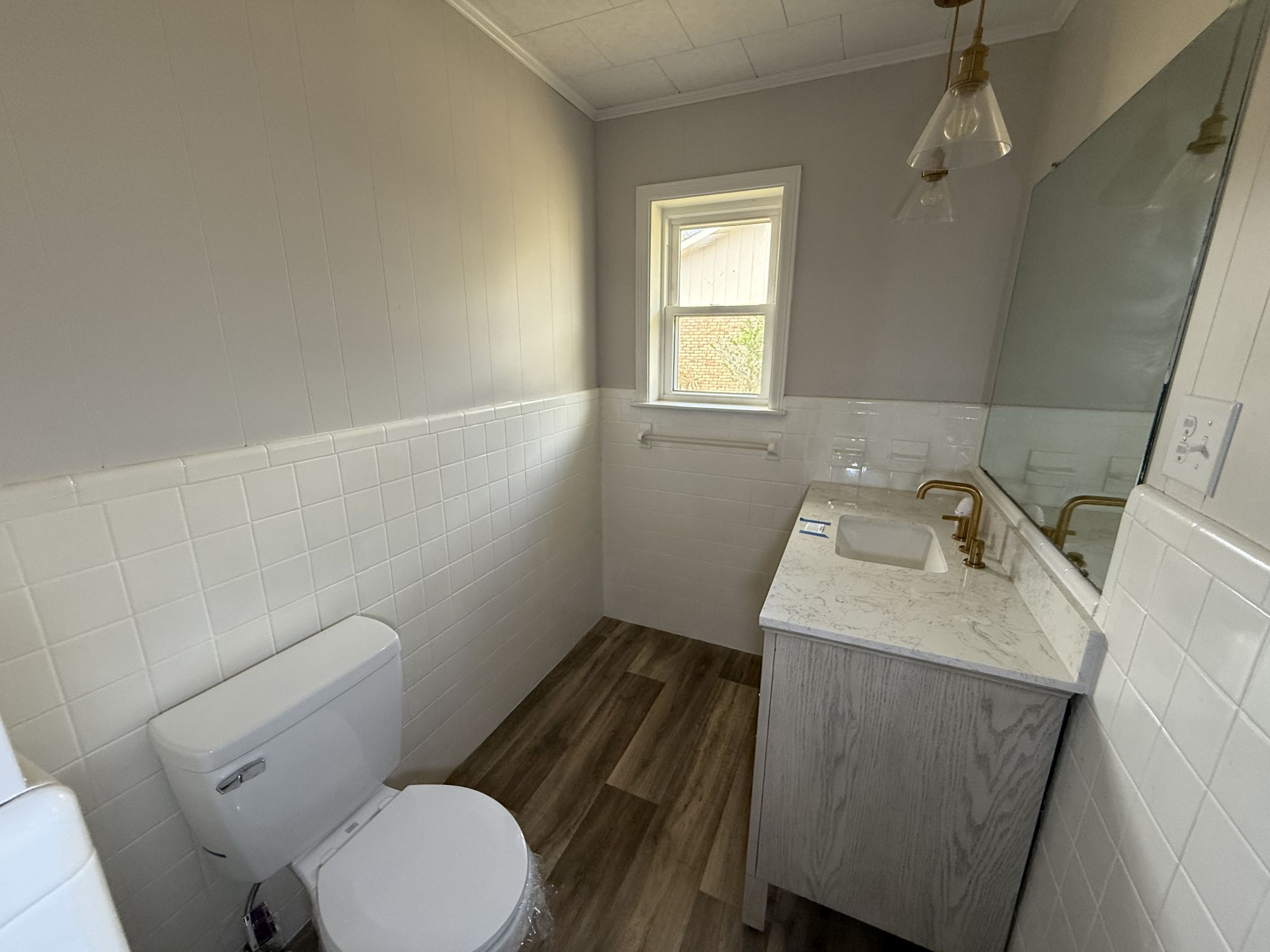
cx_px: 635
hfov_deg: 102.1
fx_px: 514
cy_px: 476
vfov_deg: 85.7
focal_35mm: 14
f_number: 2.2
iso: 200
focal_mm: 2.22
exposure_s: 1/99
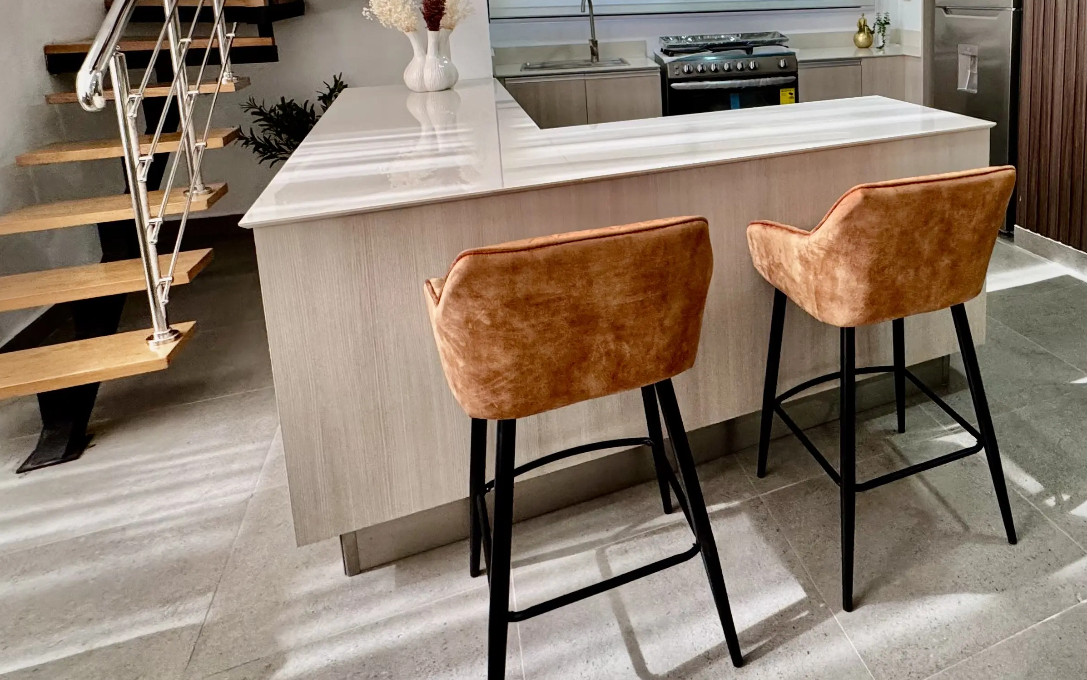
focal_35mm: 25
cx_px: 780
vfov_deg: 45.5
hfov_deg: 69.0
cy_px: 94
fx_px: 741
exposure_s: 1/99
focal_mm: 2.22
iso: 250
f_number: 2.2
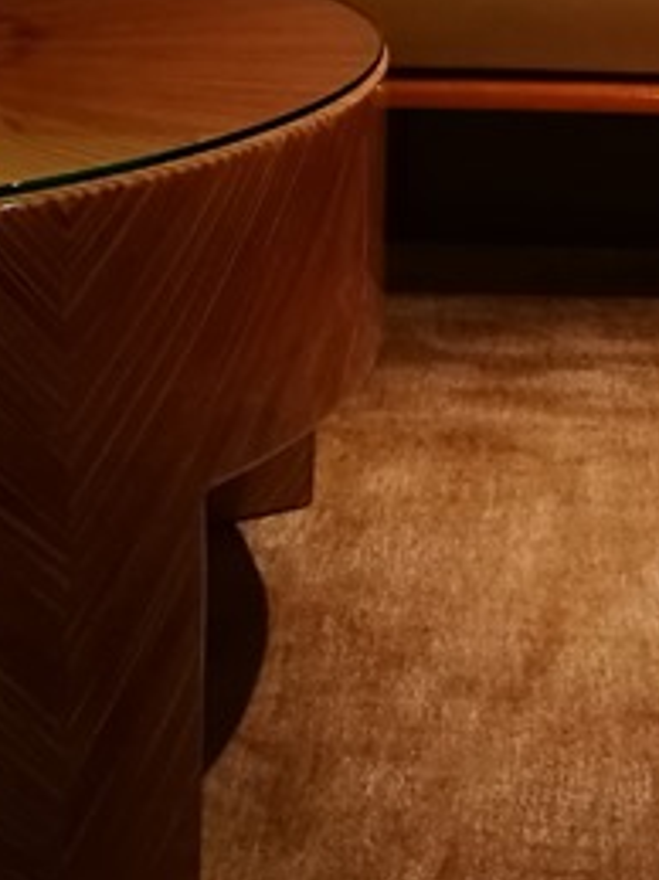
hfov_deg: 19.5
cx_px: 486
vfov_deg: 23.0
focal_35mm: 75
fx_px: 1905
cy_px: -272
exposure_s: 1/25
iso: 500
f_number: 2.2
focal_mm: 4.5
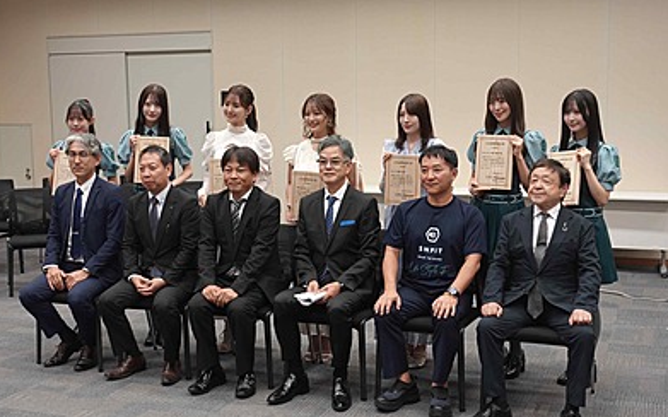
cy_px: 216
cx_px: 333
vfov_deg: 26.3
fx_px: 892
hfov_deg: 41.1
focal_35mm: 49
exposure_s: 1/50
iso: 500
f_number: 2.8
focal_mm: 17.27
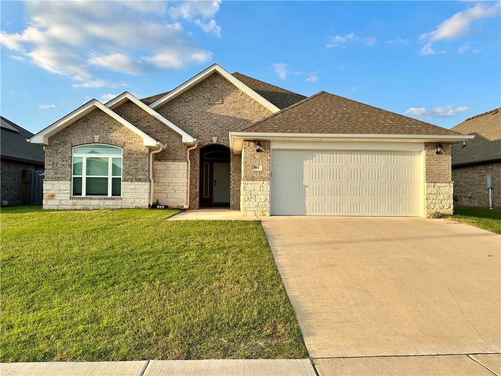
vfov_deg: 56.8
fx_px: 347
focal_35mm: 24
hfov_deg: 71.6
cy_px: 188
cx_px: 250
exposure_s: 1/1751
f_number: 1.78
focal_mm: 6.86
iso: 80
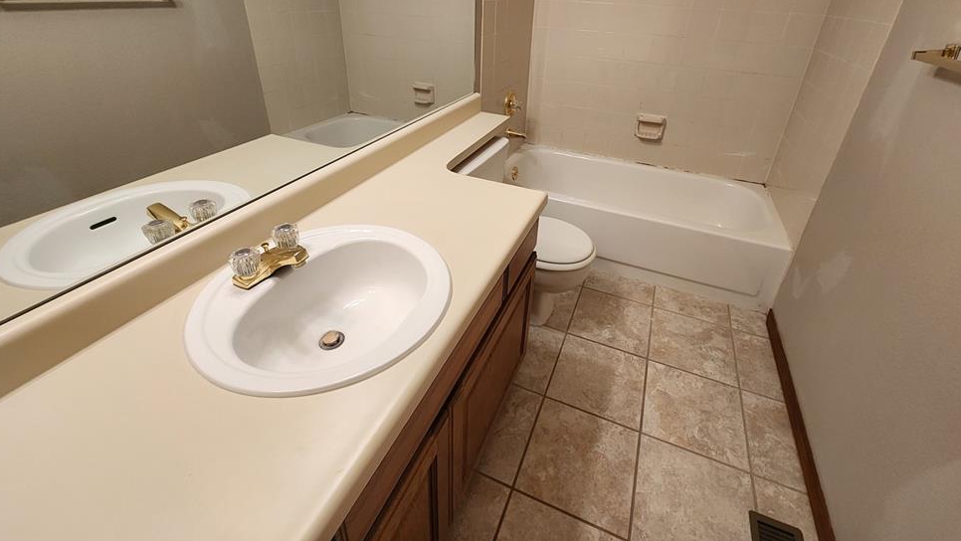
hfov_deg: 102.9
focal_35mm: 15
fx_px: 382
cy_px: 188
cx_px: 502
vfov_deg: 68.9
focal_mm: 2.2
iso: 250
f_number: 2.2
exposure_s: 1/60
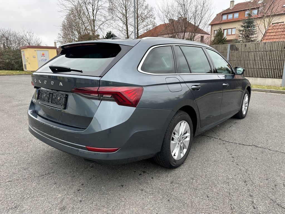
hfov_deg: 71.6
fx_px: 198
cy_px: 107
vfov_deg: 56.8
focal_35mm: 24
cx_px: 142
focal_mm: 6.86
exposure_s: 1/121
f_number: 1.78
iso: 80
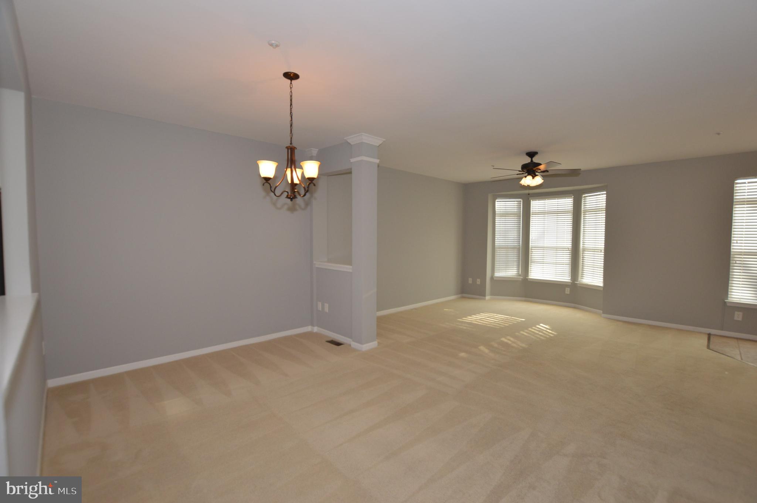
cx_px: 378
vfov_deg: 77.2
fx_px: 315
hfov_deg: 100.4
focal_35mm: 15
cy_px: 252
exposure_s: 1/100
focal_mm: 10
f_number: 5
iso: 400
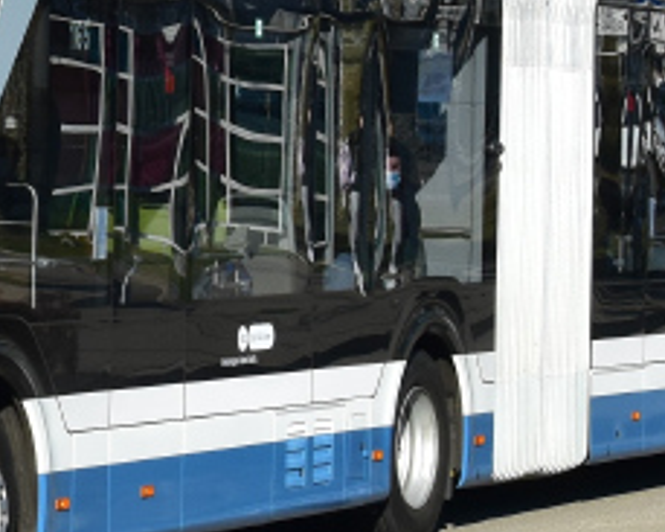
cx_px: -73
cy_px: -22
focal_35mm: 256
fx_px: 5036
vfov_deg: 6.0
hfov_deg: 7.5
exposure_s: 1/400
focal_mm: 32
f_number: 11
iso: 400
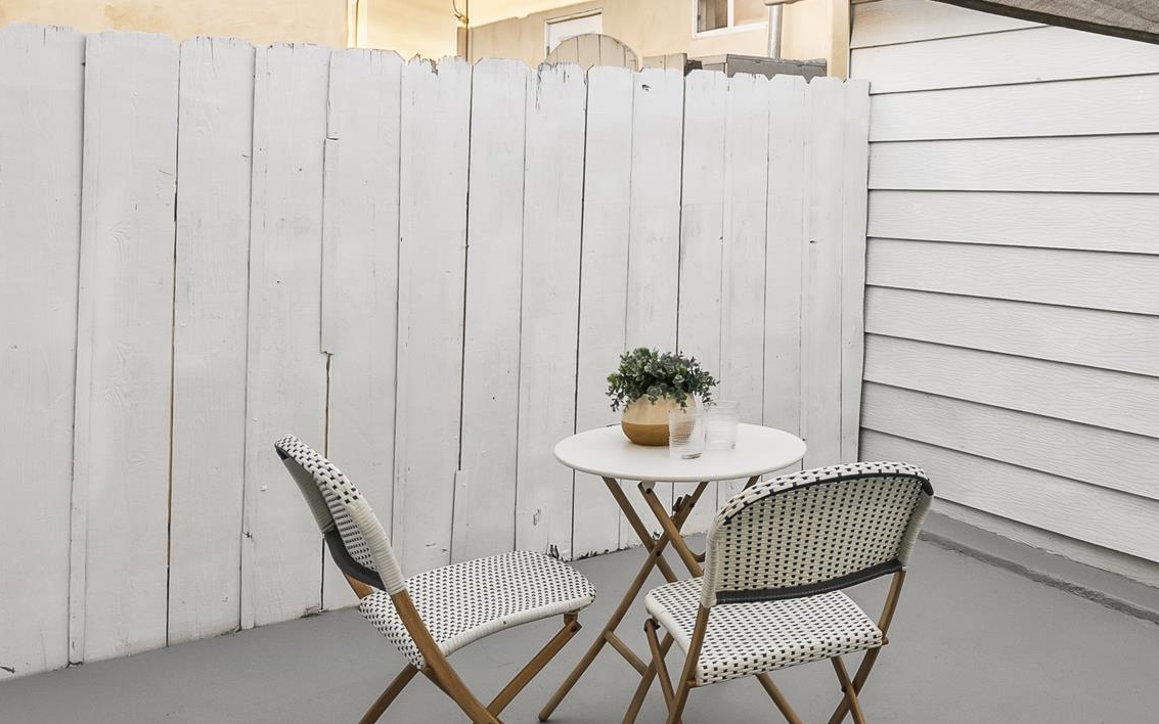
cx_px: 1016
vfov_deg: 34.8
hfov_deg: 49.0
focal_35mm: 36
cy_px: 216
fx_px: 1137
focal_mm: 16
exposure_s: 1/50
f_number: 9
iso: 400
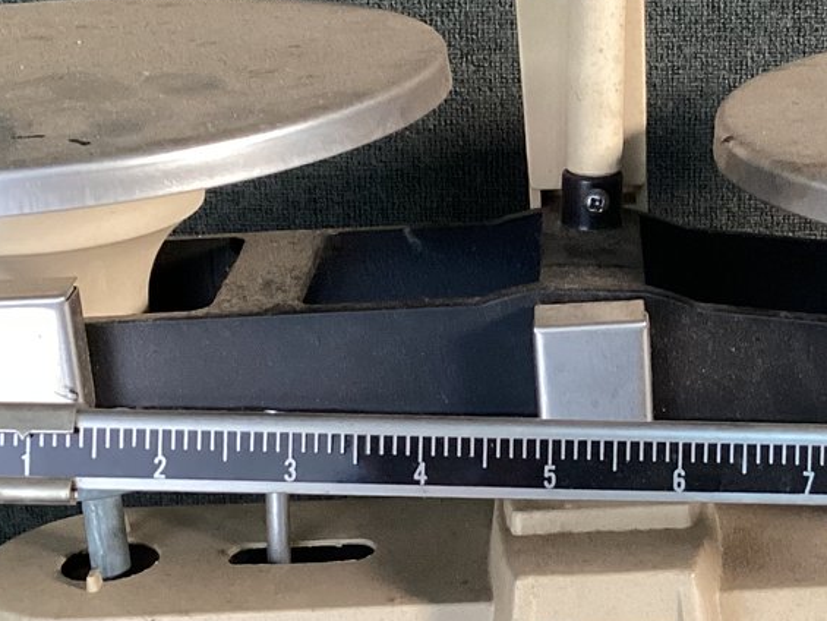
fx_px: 1983
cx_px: 588
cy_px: 365
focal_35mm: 83
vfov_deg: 17.8
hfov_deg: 23.4
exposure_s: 1/60
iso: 200
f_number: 2.4
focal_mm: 3.3
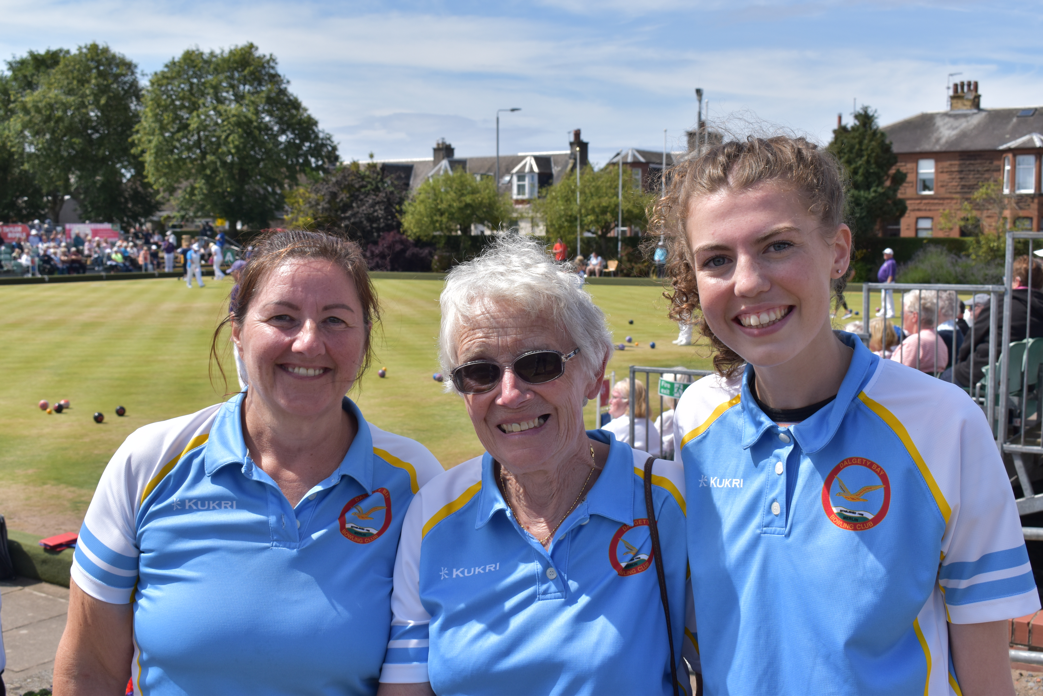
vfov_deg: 31.9
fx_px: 1217
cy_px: 348
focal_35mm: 42
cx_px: 522
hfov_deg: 46.4
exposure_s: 1/400
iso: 200
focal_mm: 28
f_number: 10
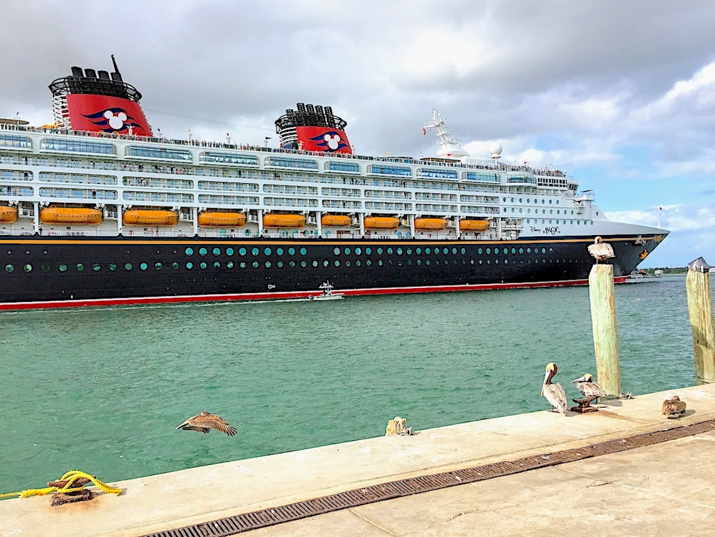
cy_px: 268
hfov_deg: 61.7
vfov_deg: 48.2
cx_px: 358
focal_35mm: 29
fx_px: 599
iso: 32
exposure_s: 1/1464
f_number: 2.2
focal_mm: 4.15
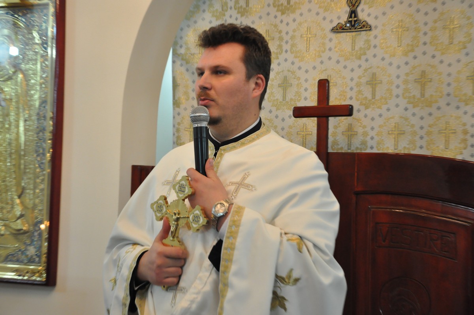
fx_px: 828
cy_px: 158
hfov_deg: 31.9
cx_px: 237
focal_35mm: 63
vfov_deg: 21.5
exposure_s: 1/50
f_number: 5
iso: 1600
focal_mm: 42
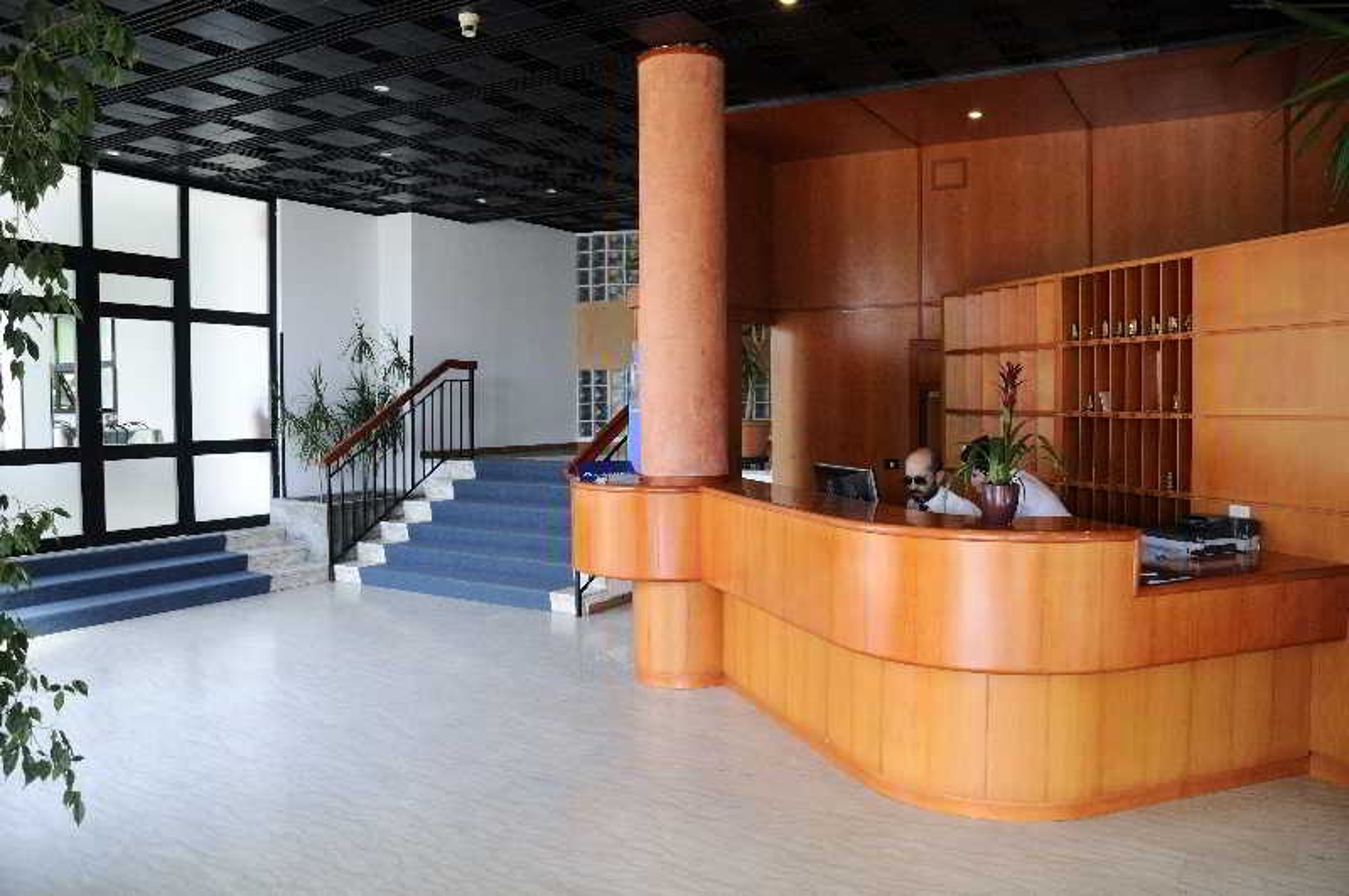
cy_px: 448
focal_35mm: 27
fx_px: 1010
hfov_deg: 67.5
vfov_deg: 47.8
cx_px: 674
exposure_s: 1/60
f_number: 5
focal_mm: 18
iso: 400
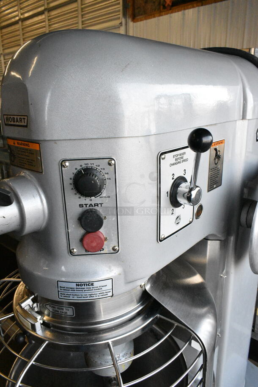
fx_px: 290
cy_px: 194
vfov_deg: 67.3
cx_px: 129
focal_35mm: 27
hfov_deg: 48.0
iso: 6400
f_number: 11
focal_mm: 18
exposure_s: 1/500
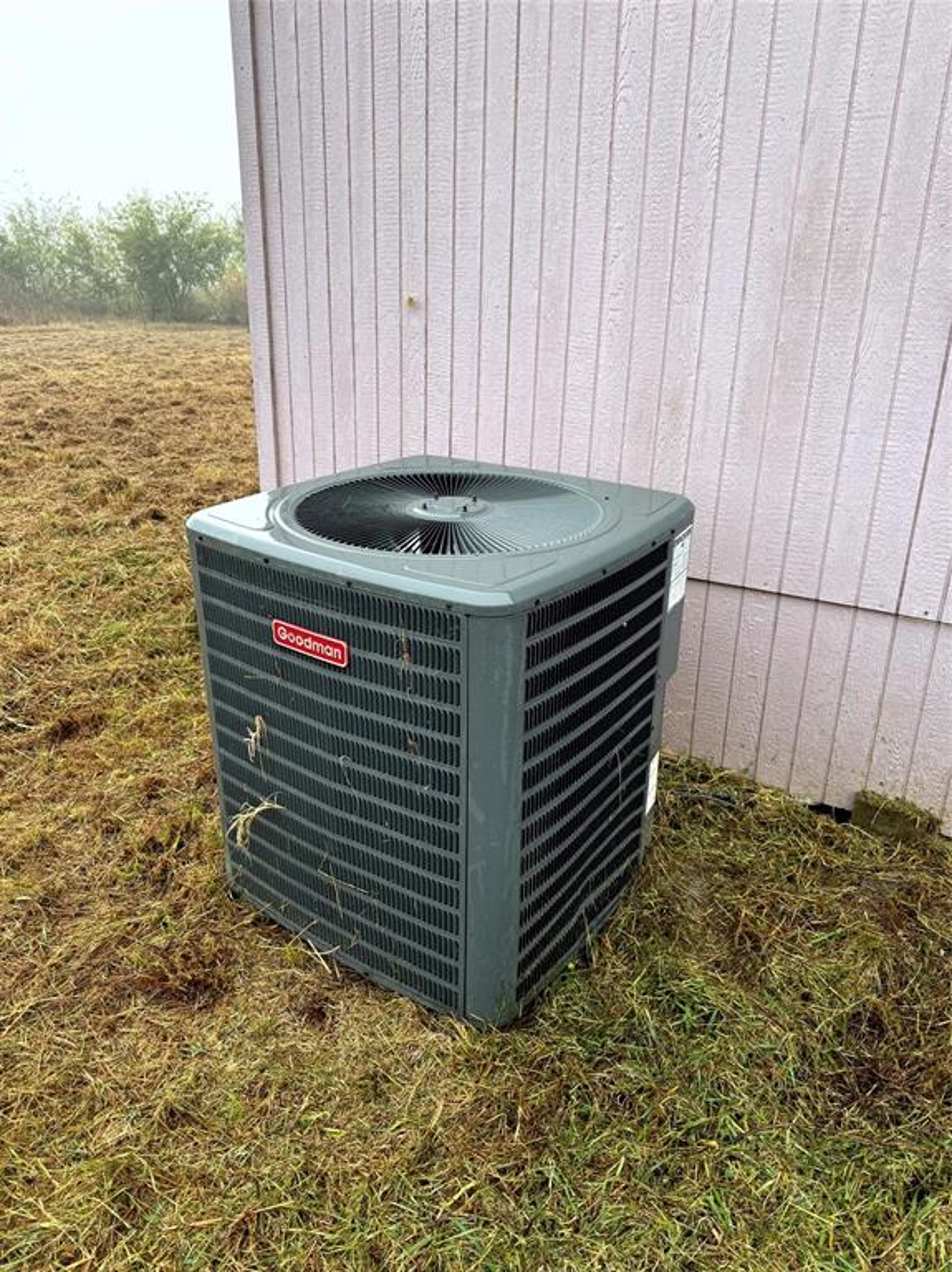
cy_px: 636
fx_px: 881
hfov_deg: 56.8
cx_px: 476
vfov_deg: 71.6
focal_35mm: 24
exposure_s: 1/450
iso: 100
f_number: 1.78
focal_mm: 6.76
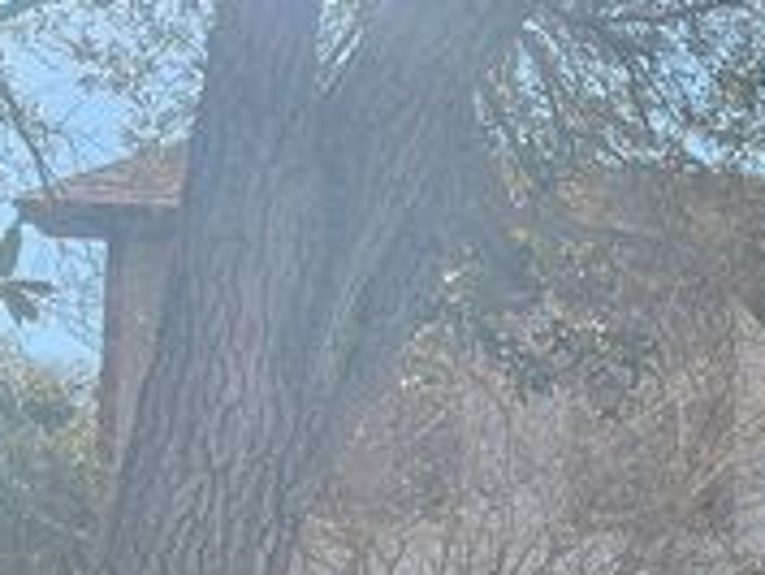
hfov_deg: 21.4
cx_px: 1011
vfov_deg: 17.1
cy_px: 707
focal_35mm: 82
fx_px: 1813
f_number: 1.8
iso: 16
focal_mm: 3
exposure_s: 1/580
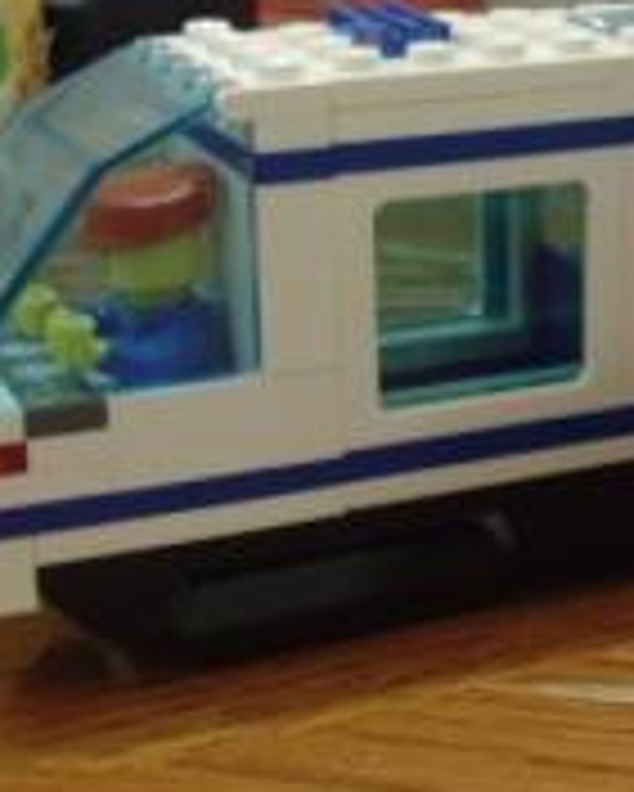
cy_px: 387
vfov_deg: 19.7
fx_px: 2273
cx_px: 890
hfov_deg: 15.0
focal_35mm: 97
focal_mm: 6.6
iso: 200
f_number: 3.5
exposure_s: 1/6
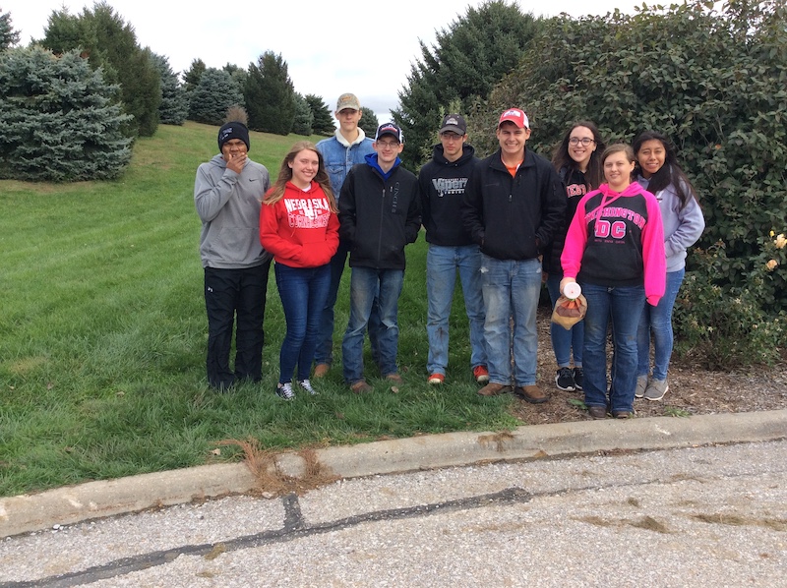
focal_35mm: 32
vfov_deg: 44.1
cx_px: 394
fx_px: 727
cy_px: 294
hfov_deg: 56.9
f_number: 2.4
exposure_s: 1/561
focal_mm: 3.3
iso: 32
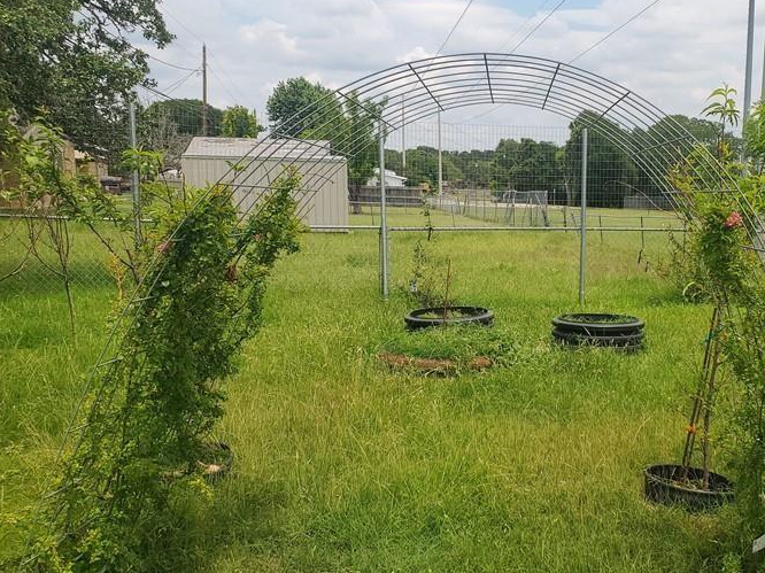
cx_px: 572
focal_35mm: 40
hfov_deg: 45.2
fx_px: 884
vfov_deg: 35.9
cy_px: 326
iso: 50
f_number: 2.4
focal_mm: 4.3
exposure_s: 1/1490
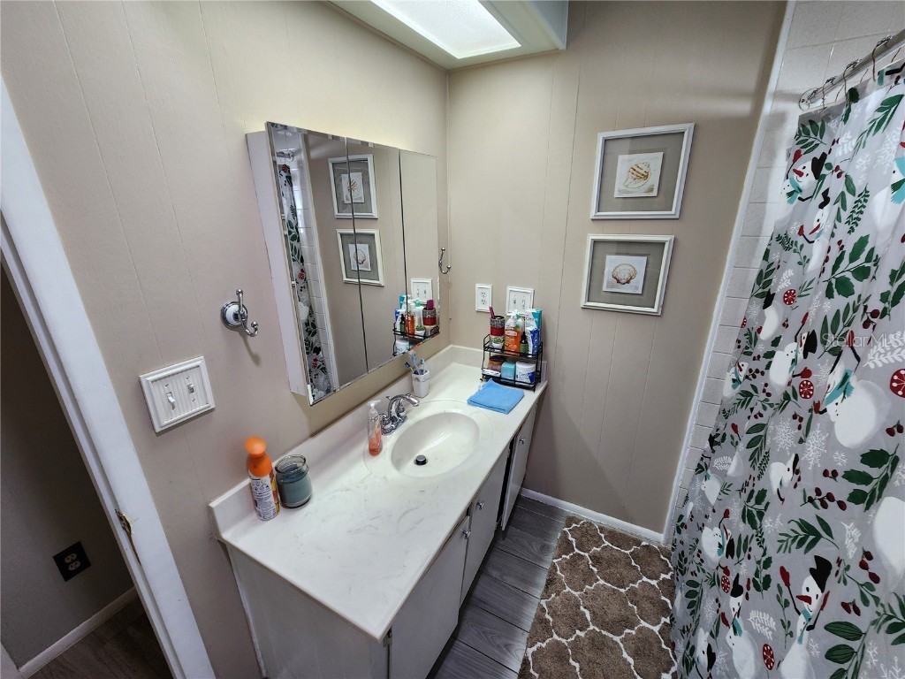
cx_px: 452
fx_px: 340
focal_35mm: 13
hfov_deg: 106.2
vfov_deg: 89.9
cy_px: 340
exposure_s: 1/60
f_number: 2.2
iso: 160
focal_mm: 2.2
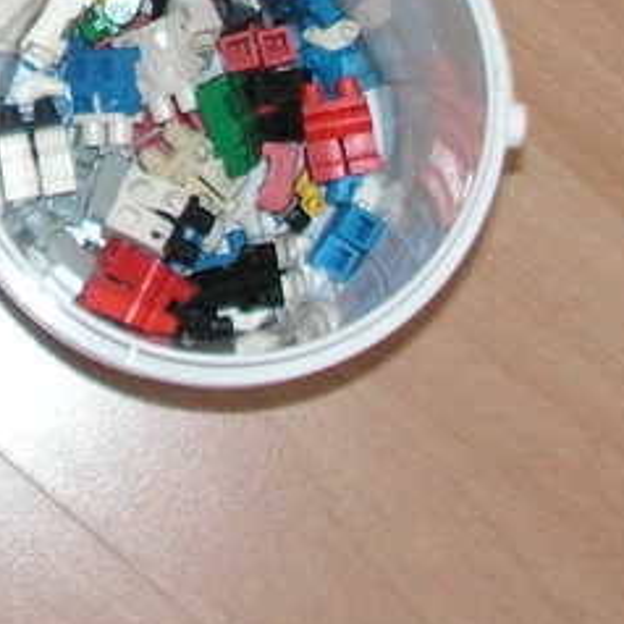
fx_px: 2794
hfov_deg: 12.6
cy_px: -139
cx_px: 34
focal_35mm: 137
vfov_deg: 12.4
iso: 160
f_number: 3.2
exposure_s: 1/40
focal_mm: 6
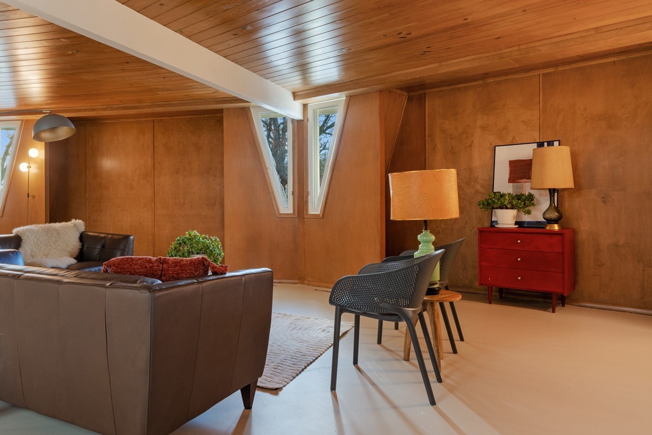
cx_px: 241
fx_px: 453
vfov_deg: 51.2
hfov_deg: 70.3
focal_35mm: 25
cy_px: 204
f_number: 9
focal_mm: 16
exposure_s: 1
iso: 250
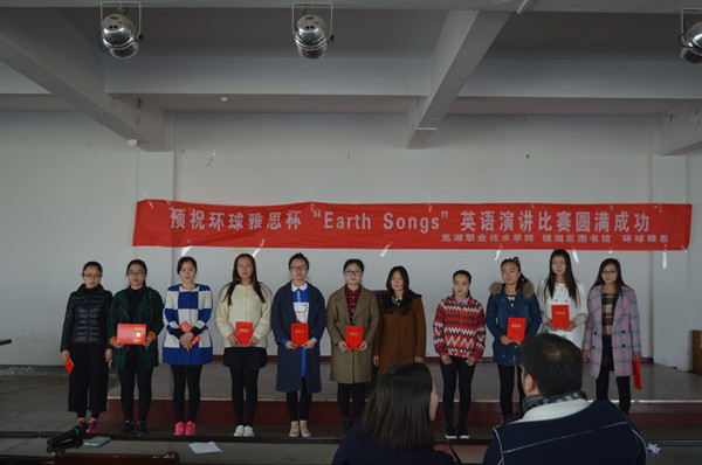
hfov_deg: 43.7
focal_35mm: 45
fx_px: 876
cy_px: 232
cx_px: 351
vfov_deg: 29.8
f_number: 4.2
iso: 250
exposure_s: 1/30
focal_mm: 30
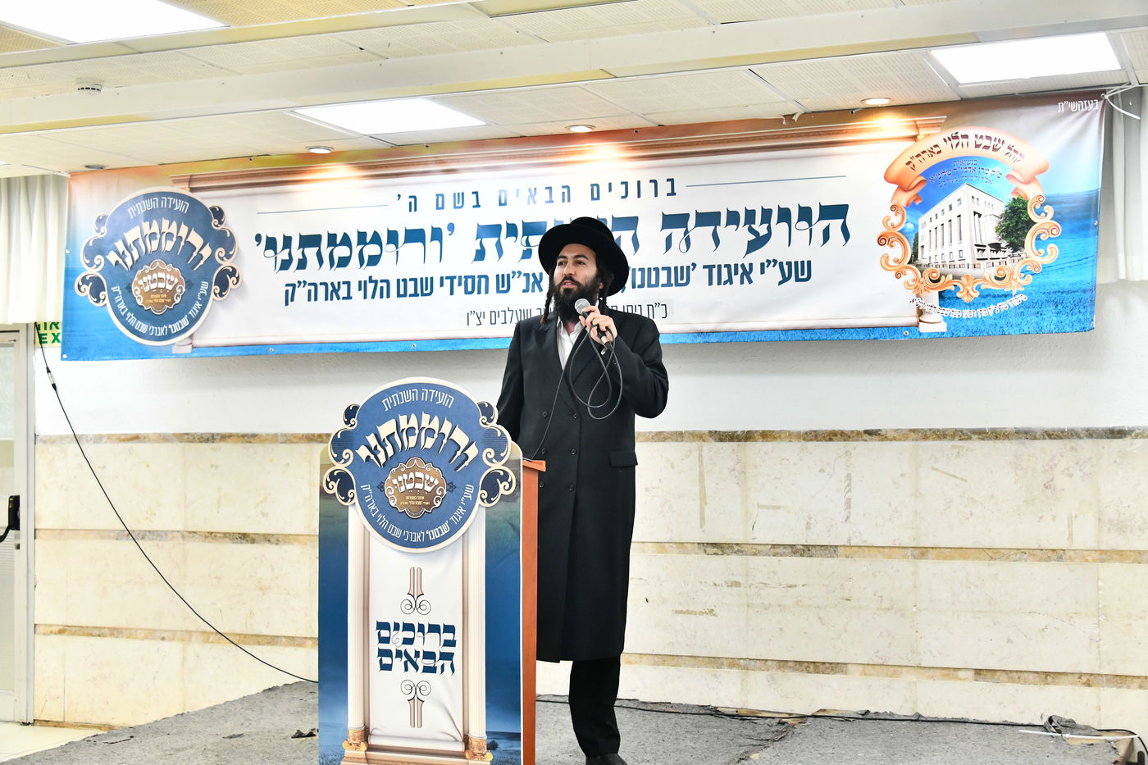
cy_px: 382
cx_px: 574
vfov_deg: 26.0
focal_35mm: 52
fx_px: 1658
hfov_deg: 38.2
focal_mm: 52
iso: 3200
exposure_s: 1/160
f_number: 5.6
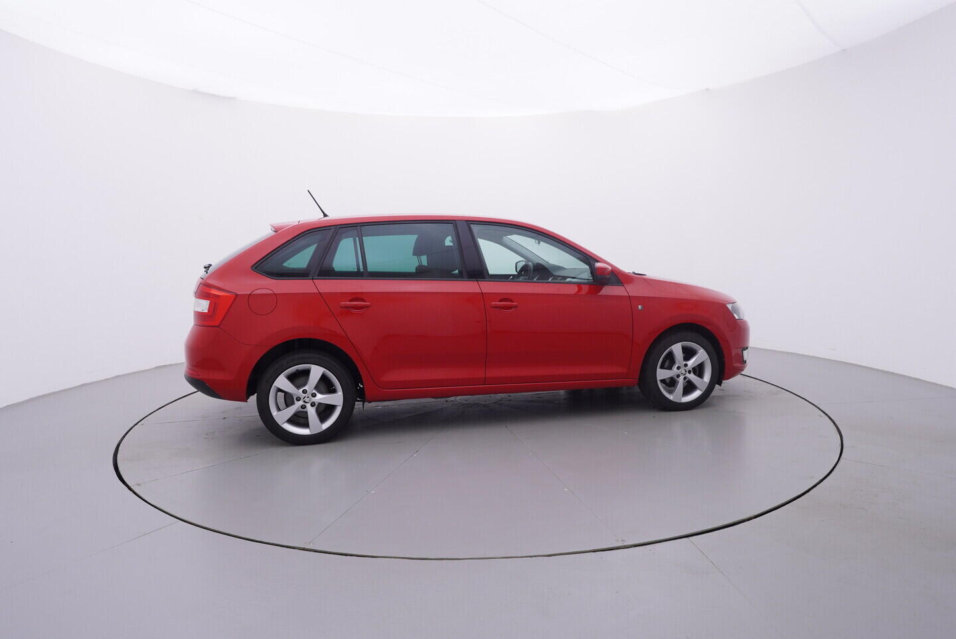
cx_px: 478
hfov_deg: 77.3
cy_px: 320
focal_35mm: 22
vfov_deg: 56.2
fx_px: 598
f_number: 5
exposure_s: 1/80
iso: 200
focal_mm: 15
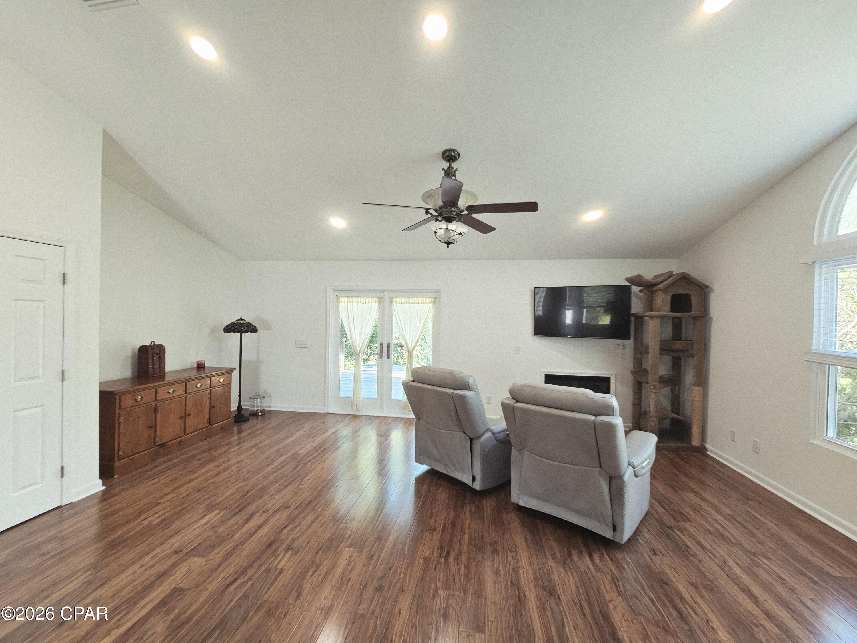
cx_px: 428
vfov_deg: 89.9
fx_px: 322
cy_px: 322
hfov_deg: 106.2
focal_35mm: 13
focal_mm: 2.2
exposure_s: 1/60
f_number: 2.2
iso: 125
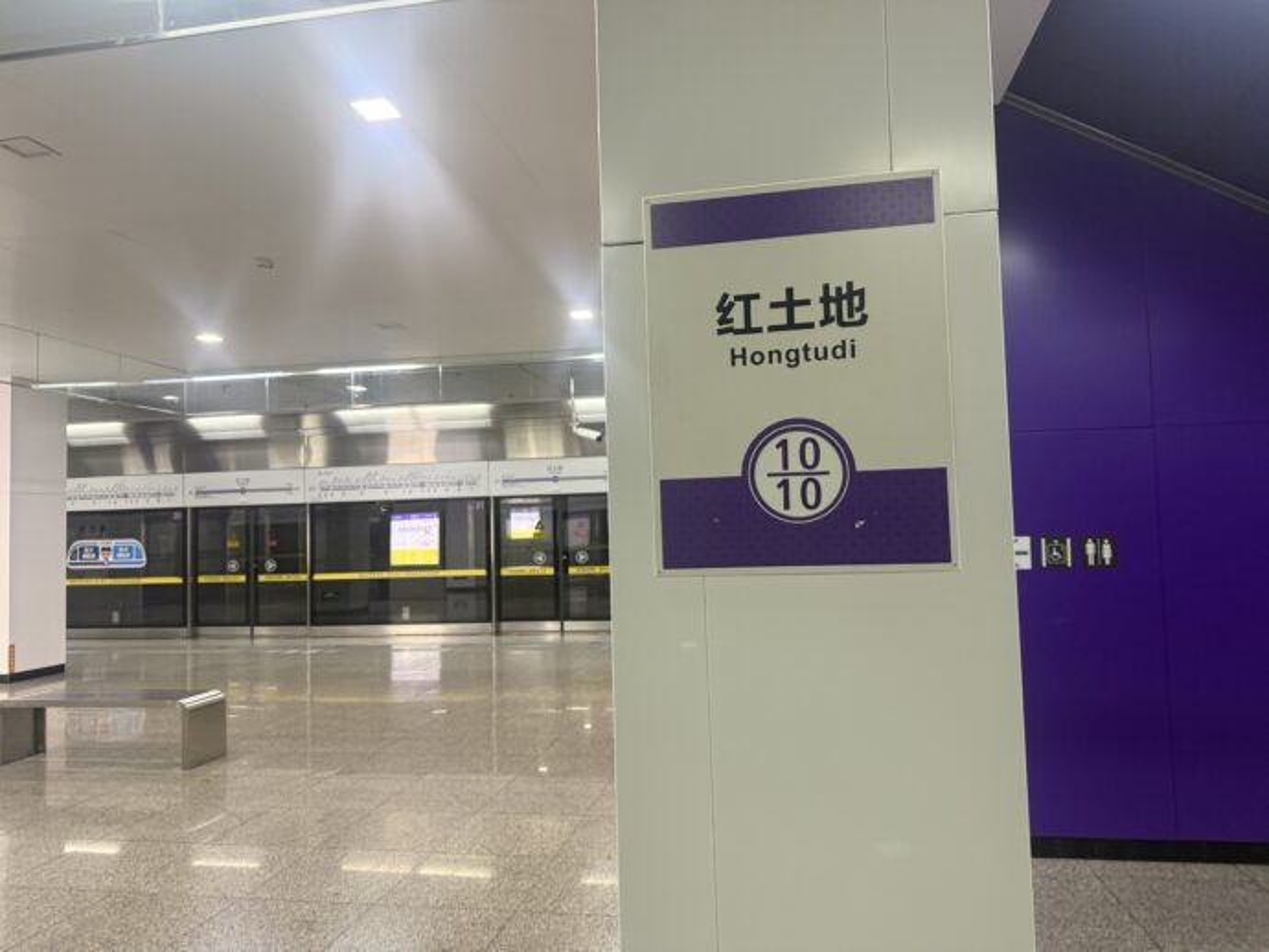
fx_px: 880
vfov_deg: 56.8
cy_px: 476
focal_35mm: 24
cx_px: 634
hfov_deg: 71.6
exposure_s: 1/50
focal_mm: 6.76
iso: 200
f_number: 1.78
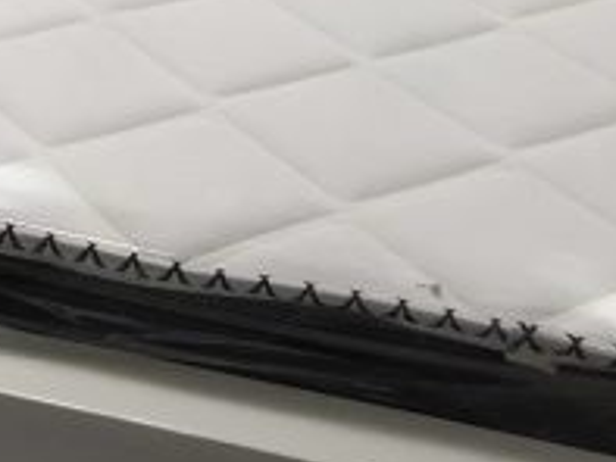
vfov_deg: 11.1
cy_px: -431
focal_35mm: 122
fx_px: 2172
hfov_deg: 15.7
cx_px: -50
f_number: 1.79
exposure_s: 1/100
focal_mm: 4.35
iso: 159
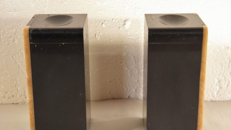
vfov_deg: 16.1
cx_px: 116
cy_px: 84
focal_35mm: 75
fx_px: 459
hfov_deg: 28.2
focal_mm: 12.2
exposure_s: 1/30
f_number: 4.3
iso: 200
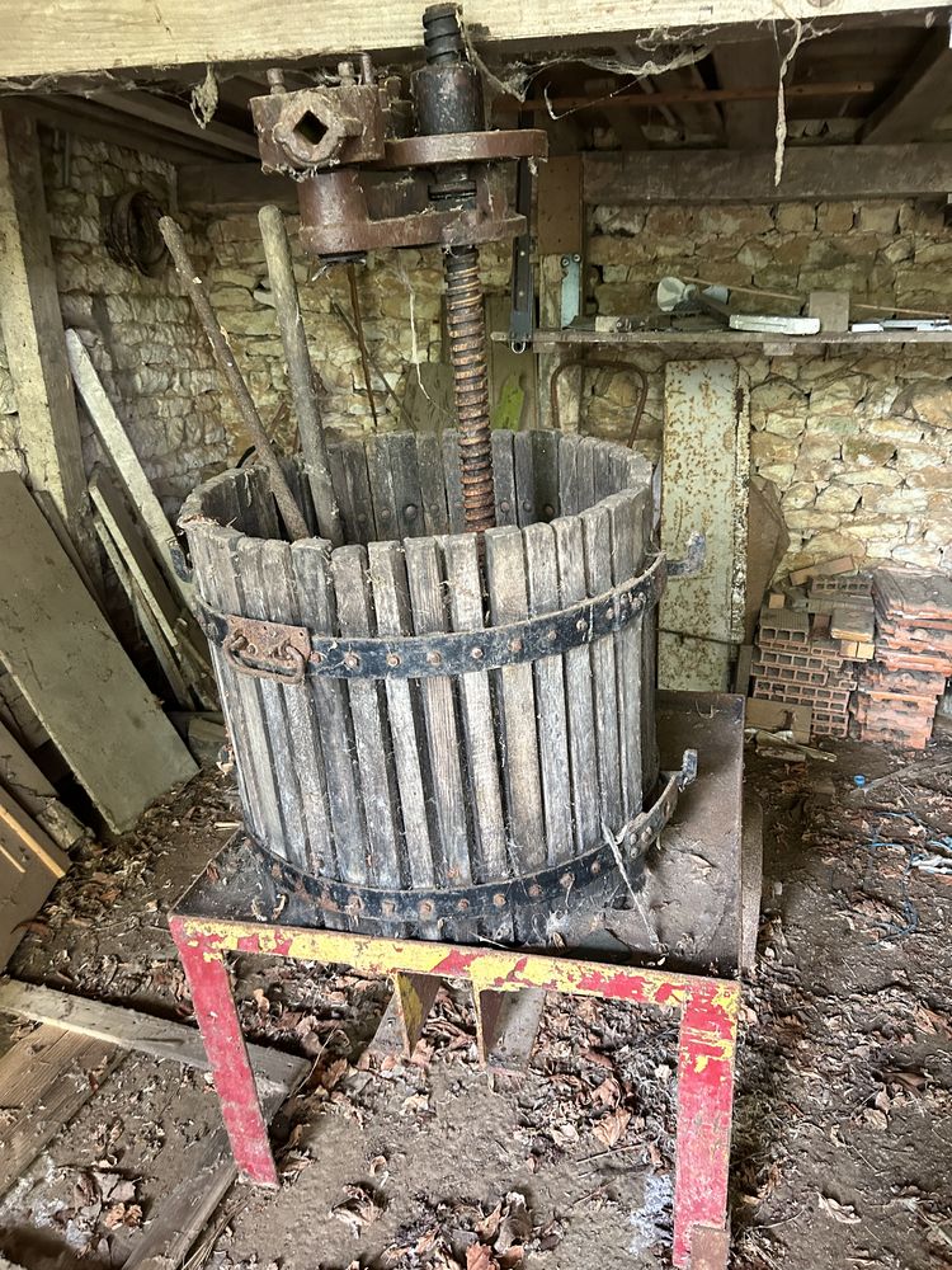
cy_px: 635
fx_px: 953
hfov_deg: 53.1
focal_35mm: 26
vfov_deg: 67.3
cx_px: 476
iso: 500
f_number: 1.5
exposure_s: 1/60
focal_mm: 5.7
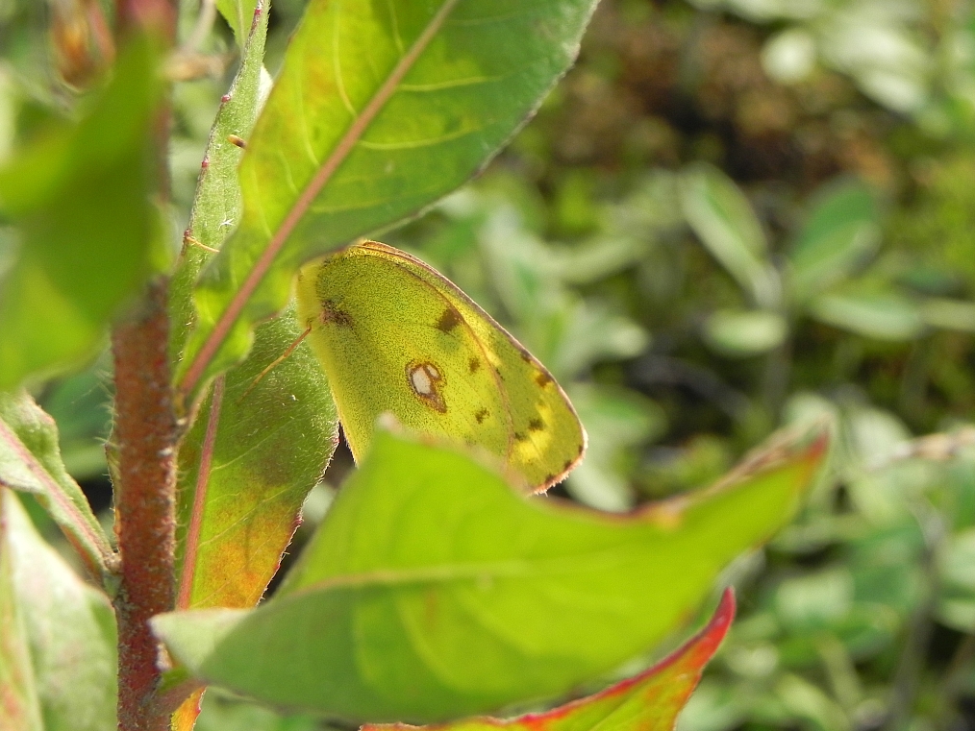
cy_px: 365
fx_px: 2986
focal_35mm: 106
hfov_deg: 18.5
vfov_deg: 14.0
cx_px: 490
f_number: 5.6
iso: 160
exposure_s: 1/211
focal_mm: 18.8
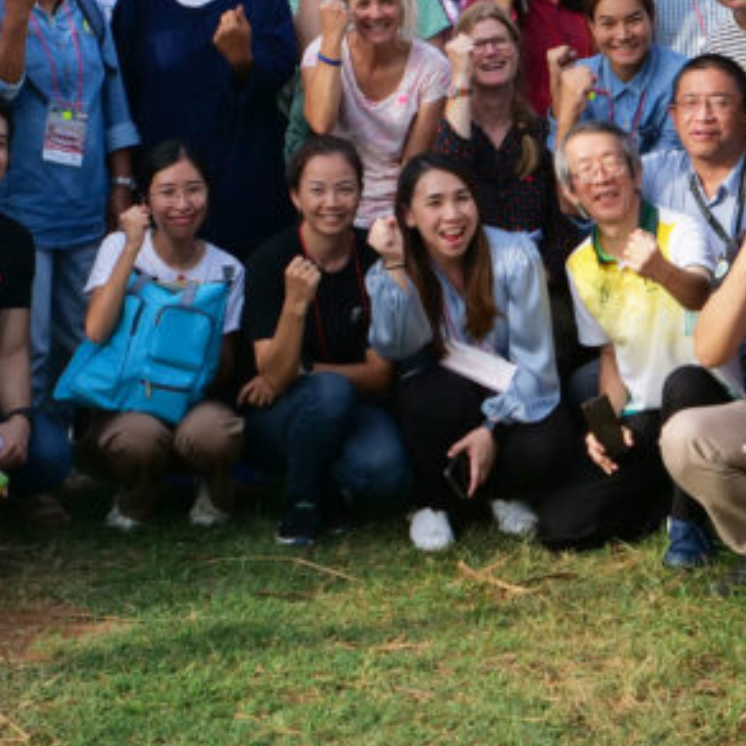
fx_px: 2560
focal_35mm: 105
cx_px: 336
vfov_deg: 15.8
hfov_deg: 16.6
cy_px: -214
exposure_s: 1/320
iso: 200
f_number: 5.6
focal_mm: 17
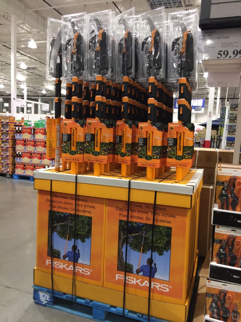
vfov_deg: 61.7
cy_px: 161
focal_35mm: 29
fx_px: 269
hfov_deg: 48.2
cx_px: 120
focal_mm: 4.15
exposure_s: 1/30
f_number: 2.2
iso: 125
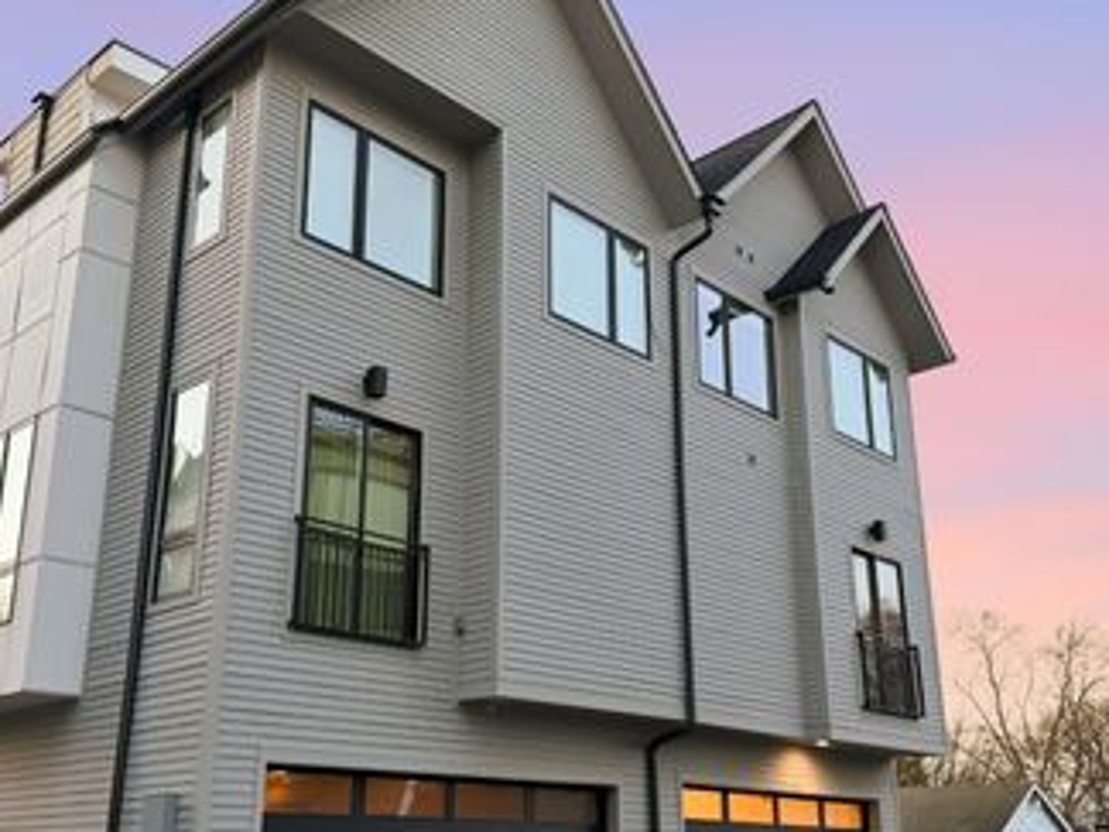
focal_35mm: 37
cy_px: 471
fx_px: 1185
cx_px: 548
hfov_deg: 50.1
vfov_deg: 38.6
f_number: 1.8
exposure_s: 1/60
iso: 250
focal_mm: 6.8
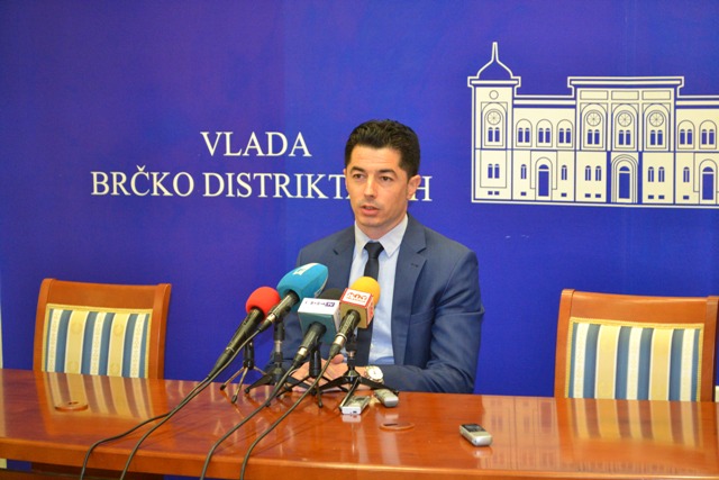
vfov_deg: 16.6
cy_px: 240
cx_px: 360
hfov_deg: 24.6
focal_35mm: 82
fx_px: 1648
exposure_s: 1/60
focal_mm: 55
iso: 2500
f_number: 5.6
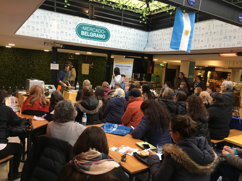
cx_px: 121
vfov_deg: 48.2
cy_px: 90
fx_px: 203
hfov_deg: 61.7
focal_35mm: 29
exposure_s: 1/33
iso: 40
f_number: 2.2
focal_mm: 4.15
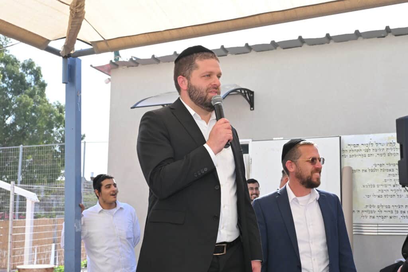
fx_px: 589
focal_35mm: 52
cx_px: 204
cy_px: 136
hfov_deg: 38.2
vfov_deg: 26.0
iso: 100
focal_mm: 35
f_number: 7.1
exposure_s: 1/125
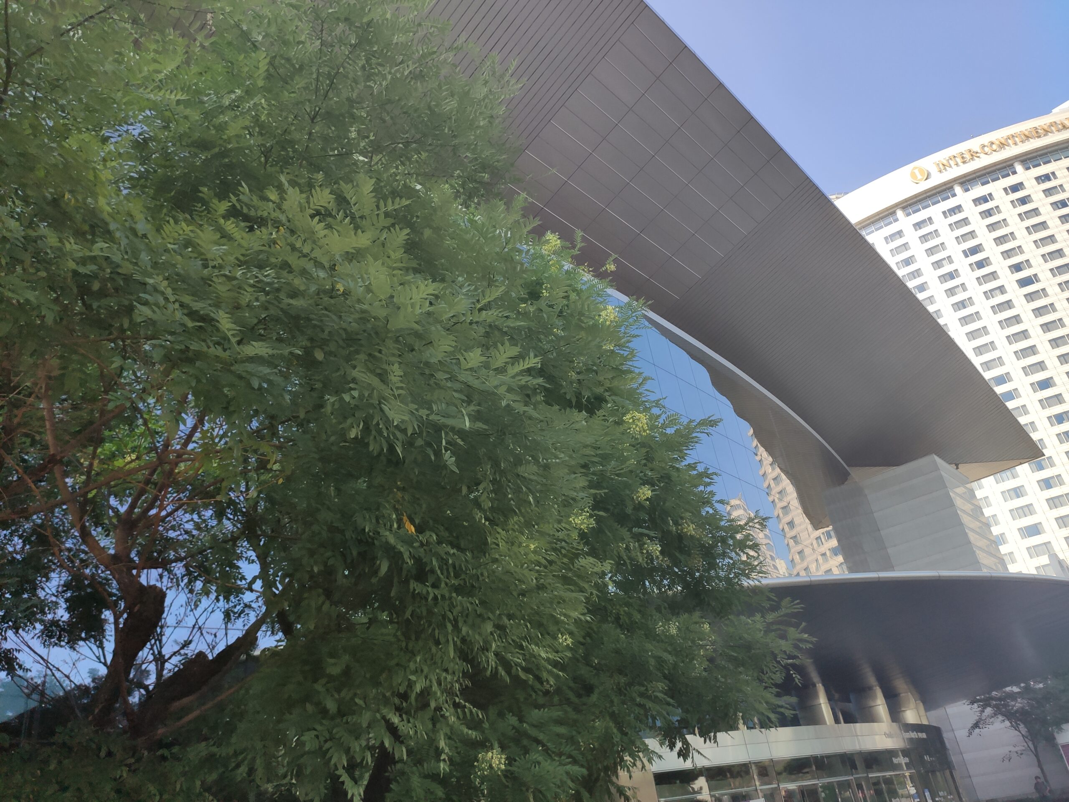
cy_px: 401
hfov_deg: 67.3
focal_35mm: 26
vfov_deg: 53.1
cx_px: 534
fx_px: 803
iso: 112
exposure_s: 1/922
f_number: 1.75
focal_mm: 4.77
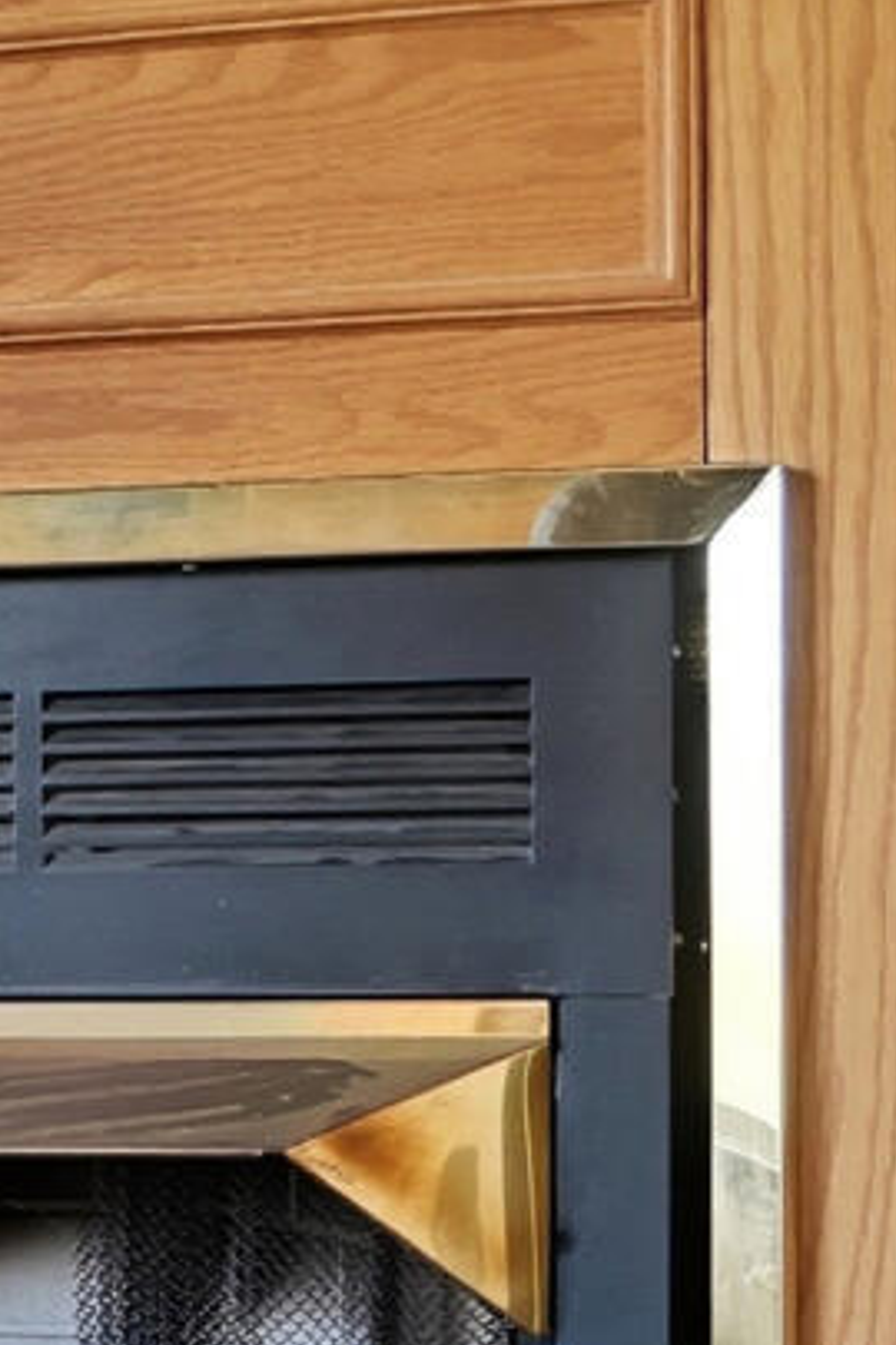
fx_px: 2762
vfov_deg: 27.1
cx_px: -76
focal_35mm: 74
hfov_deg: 17.8
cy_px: 970
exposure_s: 1/80
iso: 100
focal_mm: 10
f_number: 4.5
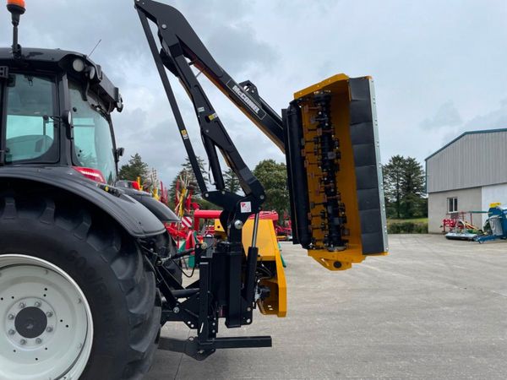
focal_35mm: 26
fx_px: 381
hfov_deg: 67.3
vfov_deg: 53.1
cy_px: 190
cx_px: 254
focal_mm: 4.2
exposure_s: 1/4292
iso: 32
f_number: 1.6
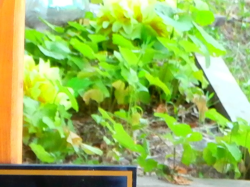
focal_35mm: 366
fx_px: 2643
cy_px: 367
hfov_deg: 5.4
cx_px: -18
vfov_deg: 4.0
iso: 200
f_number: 5
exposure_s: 1/50
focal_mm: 15.16
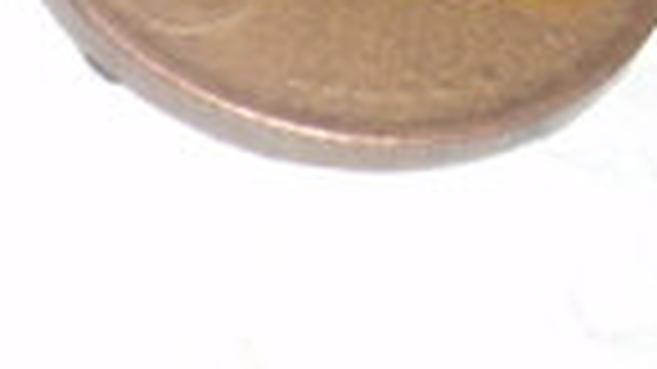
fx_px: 2020
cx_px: -207
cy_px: 245
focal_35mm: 116
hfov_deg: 17.3
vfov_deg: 10.4
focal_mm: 6.2
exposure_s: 1/60
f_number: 2.8
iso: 50
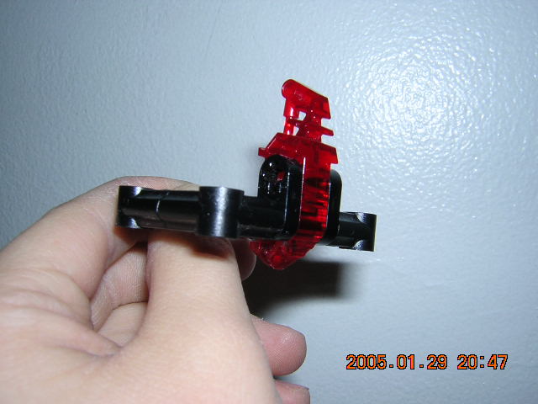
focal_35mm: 36
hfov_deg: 51.4
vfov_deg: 39.7
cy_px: 202
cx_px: 269
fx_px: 560
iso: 100
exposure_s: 1/60.1
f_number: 5.2
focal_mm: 4.7
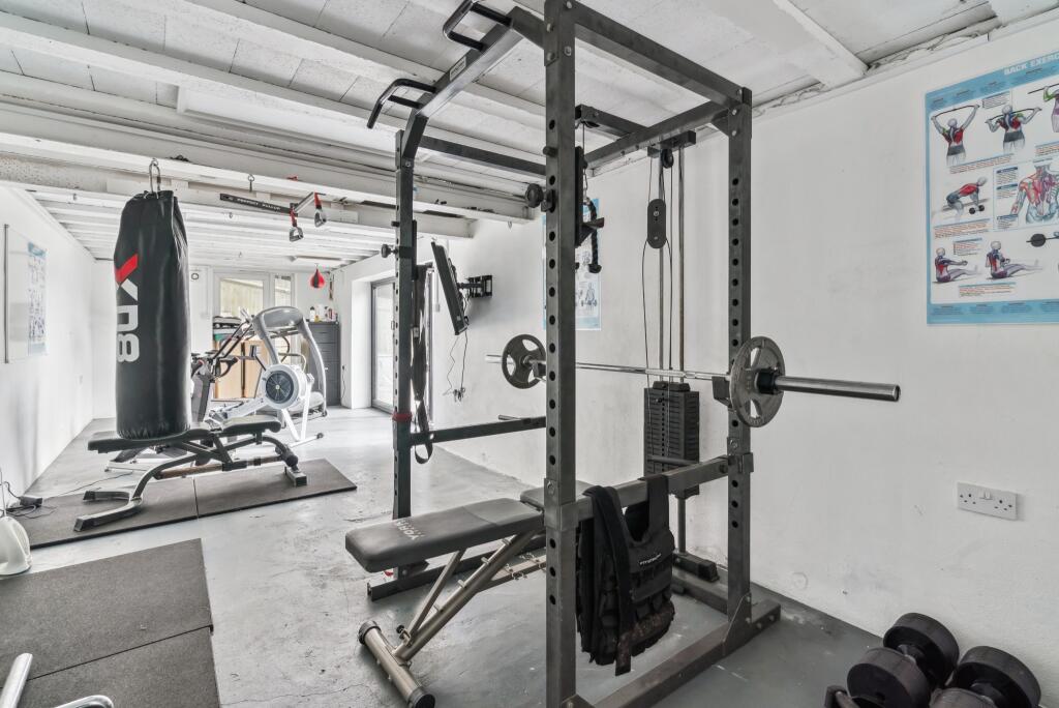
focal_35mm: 16
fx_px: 471
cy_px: 354
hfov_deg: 96.7
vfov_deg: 73.8
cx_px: 530
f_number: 8
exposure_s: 1/40
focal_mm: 16
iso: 640
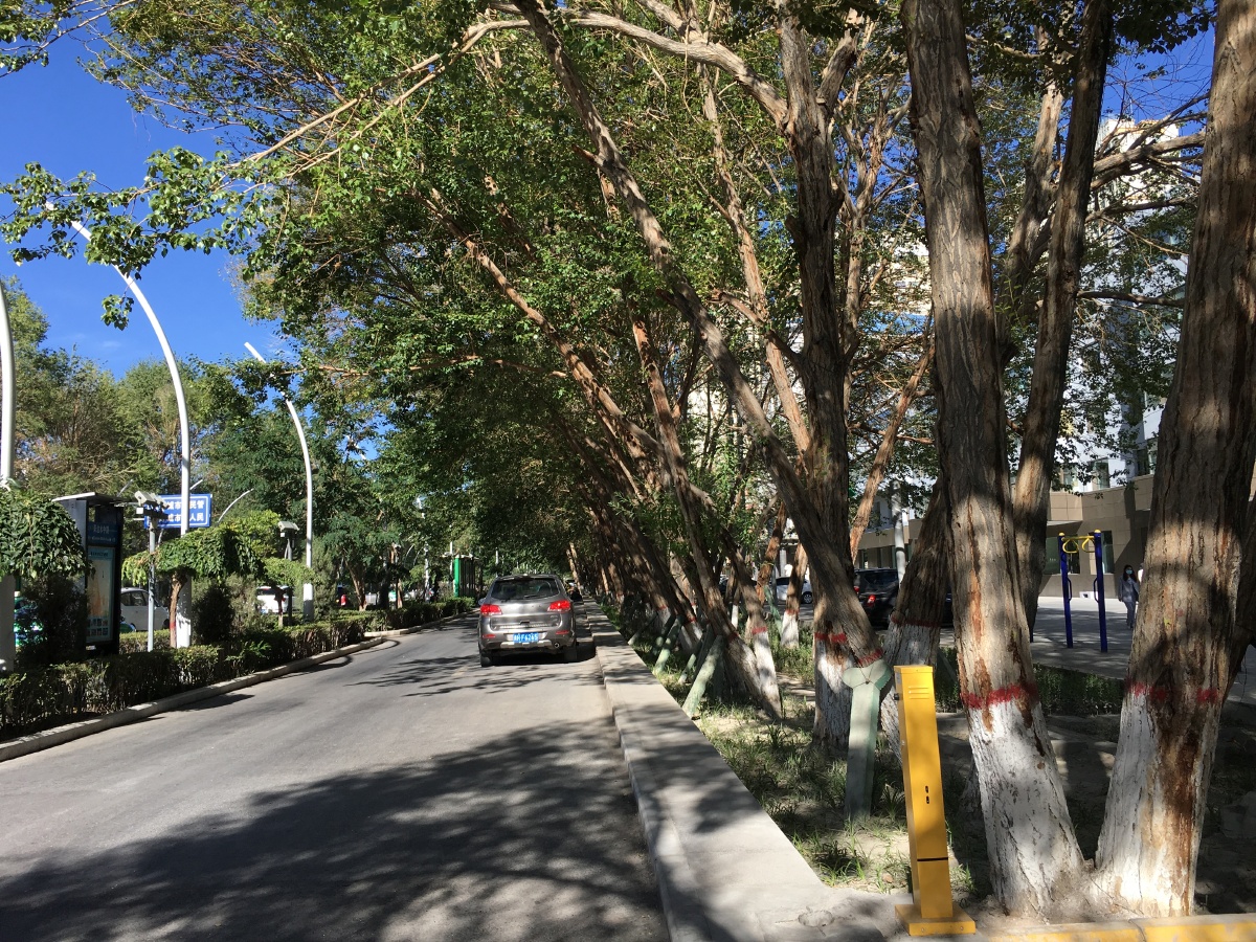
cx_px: 628
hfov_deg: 61.7
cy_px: 471
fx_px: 1052
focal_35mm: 29
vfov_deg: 48.2
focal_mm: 4.15
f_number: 2.2
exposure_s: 1/827
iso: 25
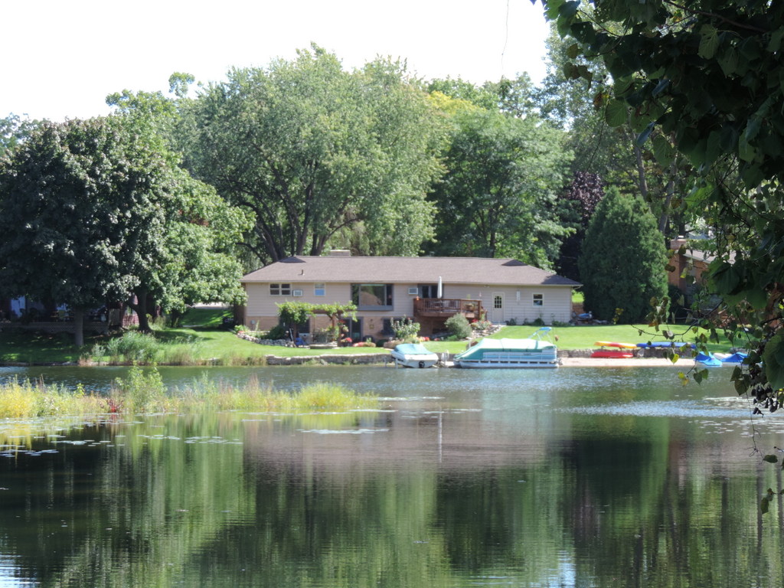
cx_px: 392
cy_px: 294
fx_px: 2718
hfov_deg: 16.4
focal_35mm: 120
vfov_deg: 12.3
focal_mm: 21.4
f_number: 4.2
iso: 80
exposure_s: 1/125
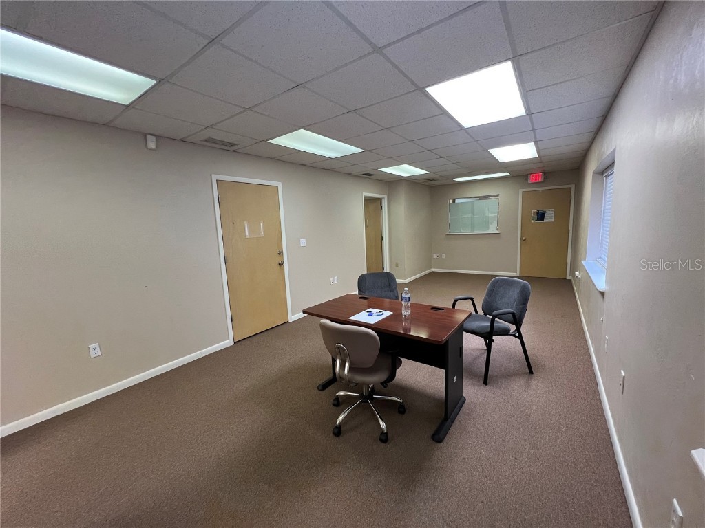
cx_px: 352
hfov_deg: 106.2
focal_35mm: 13
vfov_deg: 89.9
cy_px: 264
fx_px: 265
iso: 250
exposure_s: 1/90
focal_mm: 1.57
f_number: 1.8
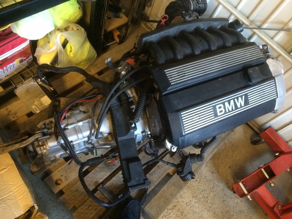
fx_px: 253
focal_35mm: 30
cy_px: 110
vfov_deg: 46.8
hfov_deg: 60.0
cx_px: 146
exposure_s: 1/20
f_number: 2.2
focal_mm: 4.12
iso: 320
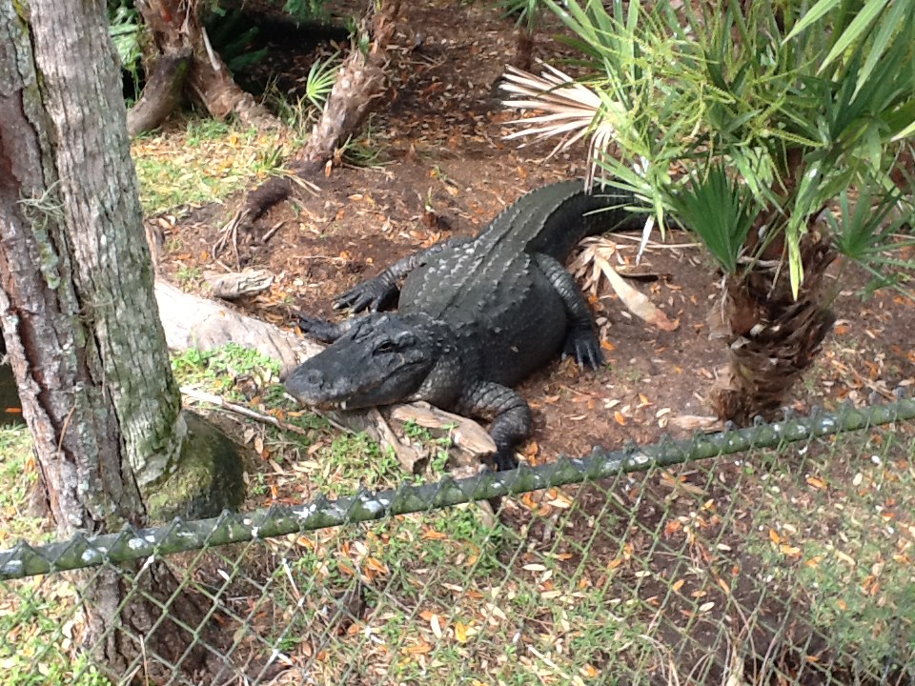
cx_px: 458
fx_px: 846
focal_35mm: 32
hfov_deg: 56.8
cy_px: 343
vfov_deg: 44.2
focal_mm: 2.03
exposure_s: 1/225
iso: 64
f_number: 2.4
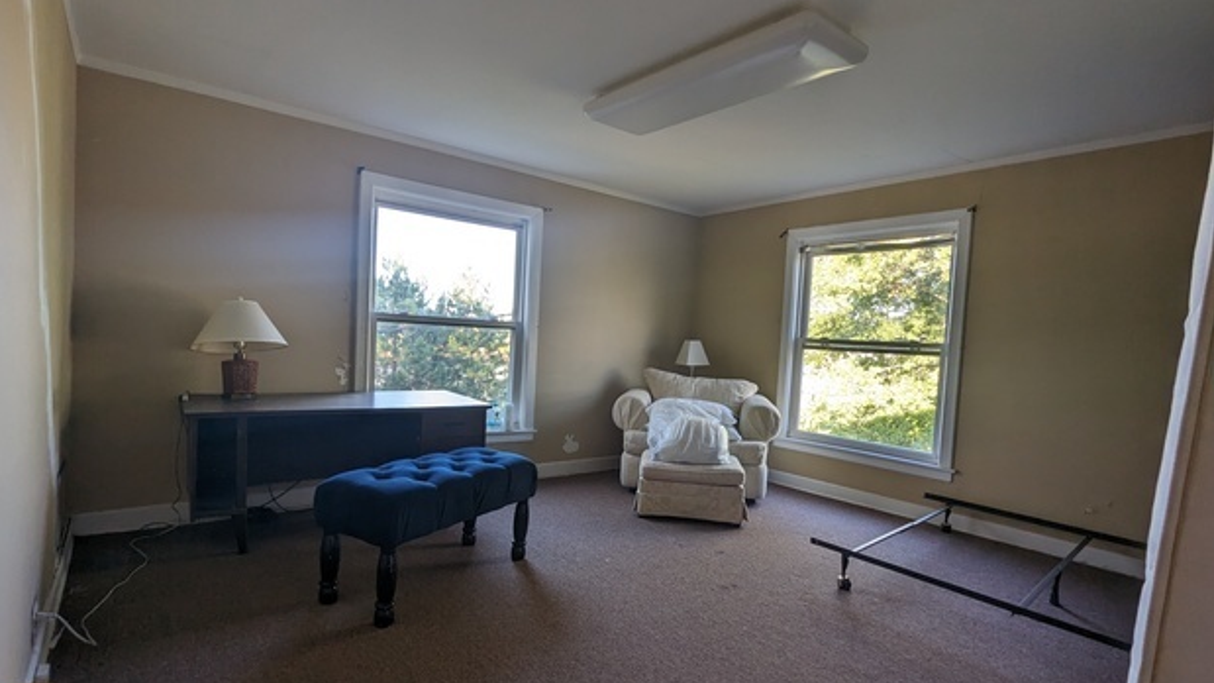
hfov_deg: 92.6
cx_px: 590
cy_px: 361
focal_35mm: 18
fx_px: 579
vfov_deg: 61.0
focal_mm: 2.35
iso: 43
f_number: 2.2
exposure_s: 1/43.5
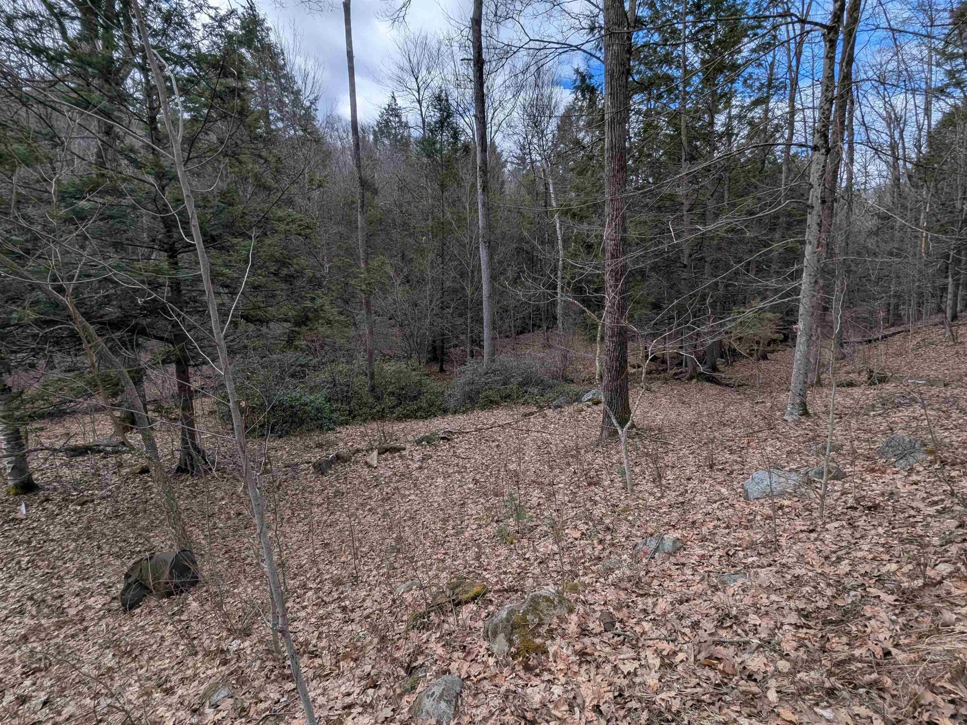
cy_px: 362
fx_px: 447
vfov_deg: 78.1
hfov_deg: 94.5
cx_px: 484
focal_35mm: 16
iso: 39
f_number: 2.2
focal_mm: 2.22
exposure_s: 1/1513
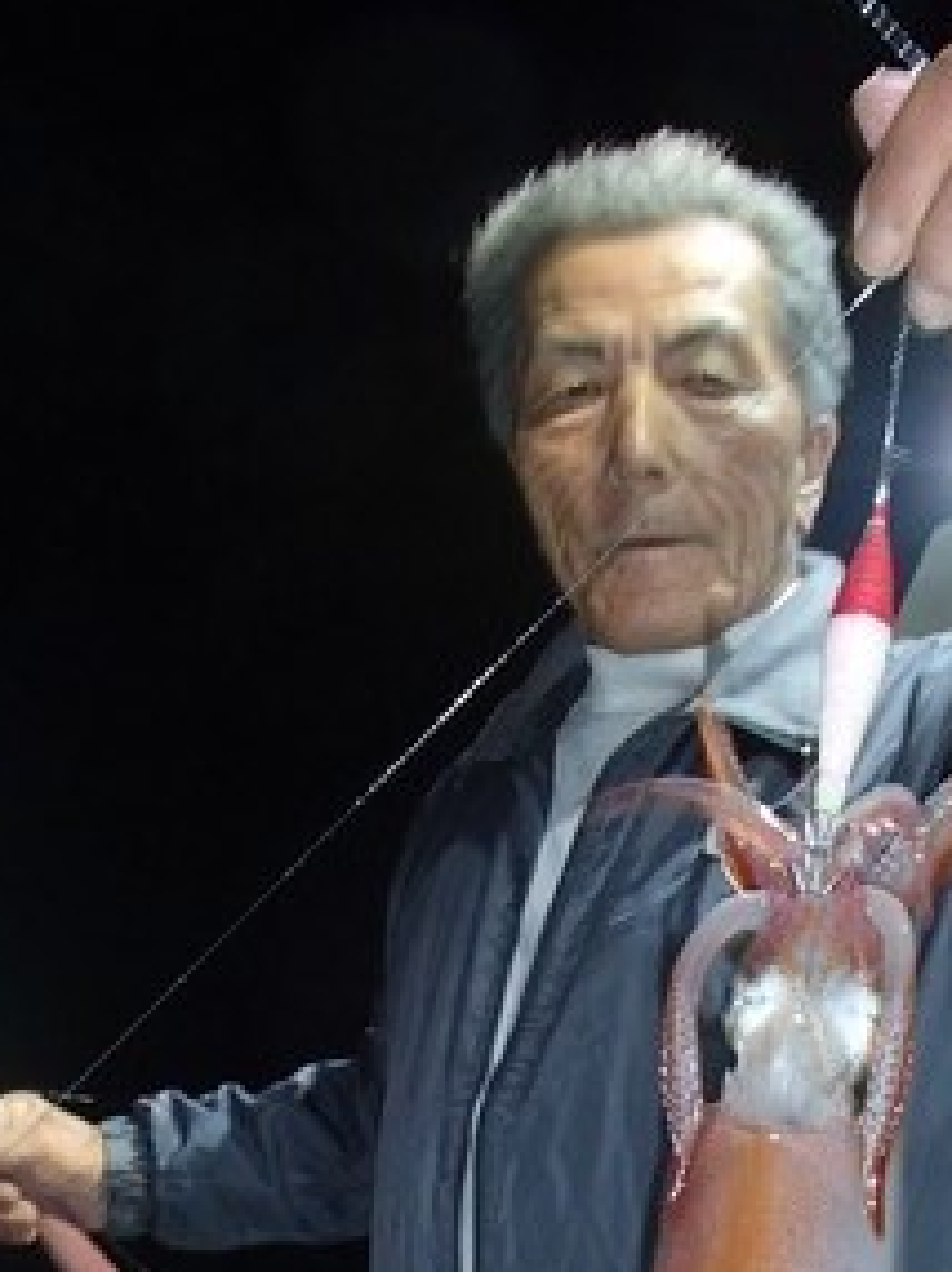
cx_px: 596
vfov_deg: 39.2
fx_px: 1726
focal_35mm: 47
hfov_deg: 30.7
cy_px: 974
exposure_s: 1/30
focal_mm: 5
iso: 400
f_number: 3.9
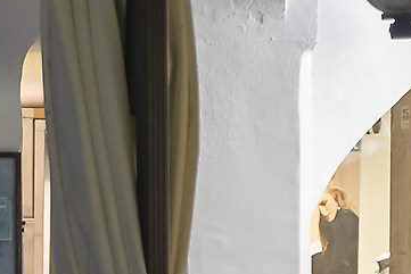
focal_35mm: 306
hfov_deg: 6.4
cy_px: 391
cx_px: -539
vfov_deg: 4.5
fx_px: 3495
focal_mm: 46
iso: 1250
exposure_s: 1/10
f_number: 4.5
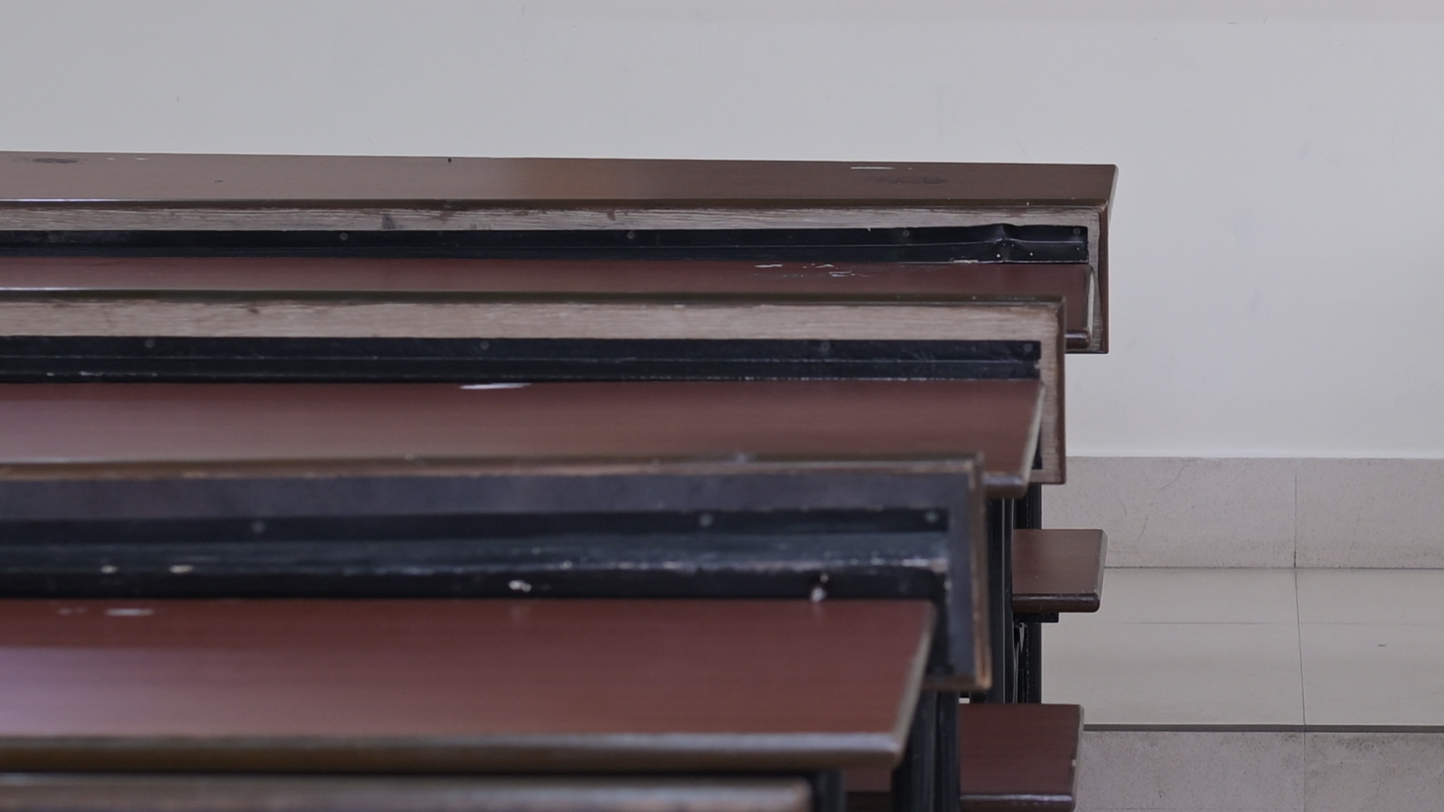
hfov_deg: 15.3
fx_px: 5322
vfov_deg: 8.7
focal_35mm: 139
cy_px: 292
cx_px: 1232
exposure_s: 1/100
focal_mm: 35
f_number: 3.2
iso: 250
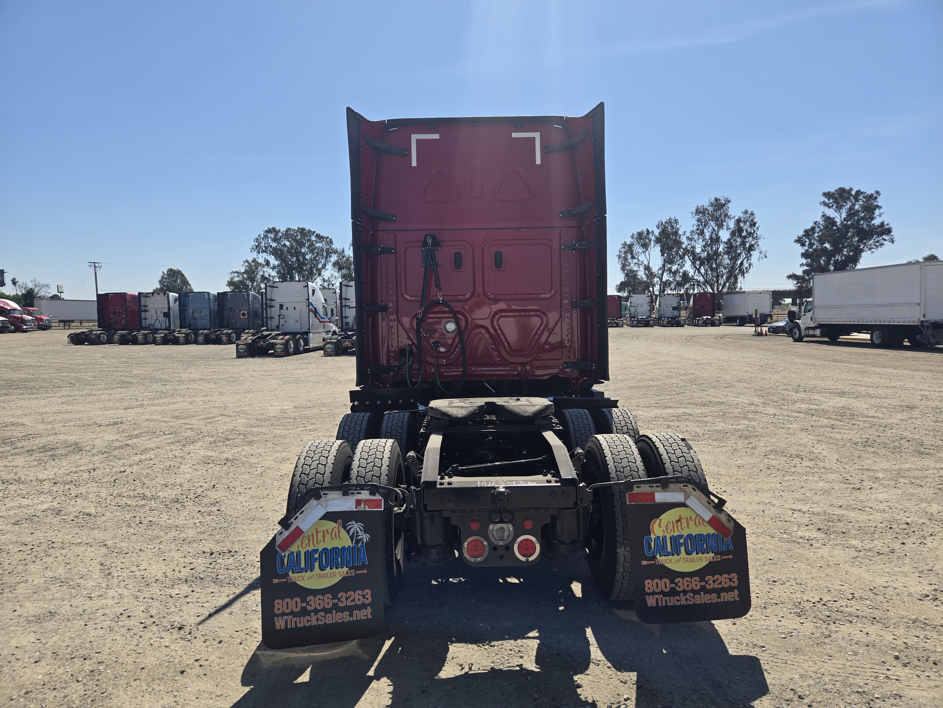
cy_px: 354
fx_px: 627
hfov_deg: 73.9
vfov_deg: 58.9
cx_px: 472
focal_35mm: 23
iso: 25
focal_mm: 5.4
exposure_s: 1/2302
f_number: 1.8
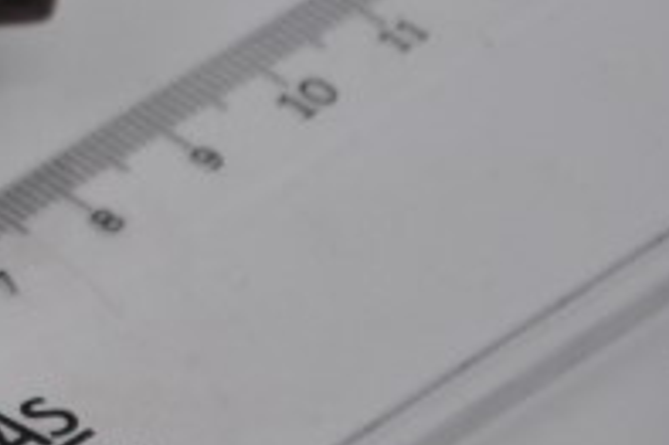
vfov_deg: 2.4
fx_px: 10710
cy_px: -224
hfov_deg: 3.6
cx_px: -501
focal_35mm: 577
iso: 500
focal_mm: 105
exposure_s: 1/1000
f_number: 5.6
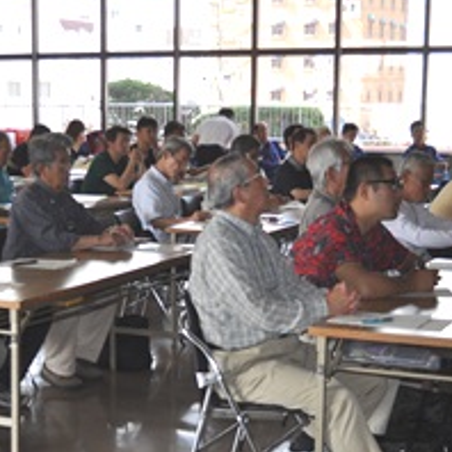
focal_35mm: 75
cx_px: 139
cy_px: 322
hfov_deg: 22.9
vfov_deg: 22.9
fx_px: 1108
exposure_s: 1/160
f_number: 4.2
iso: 400
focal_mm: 26
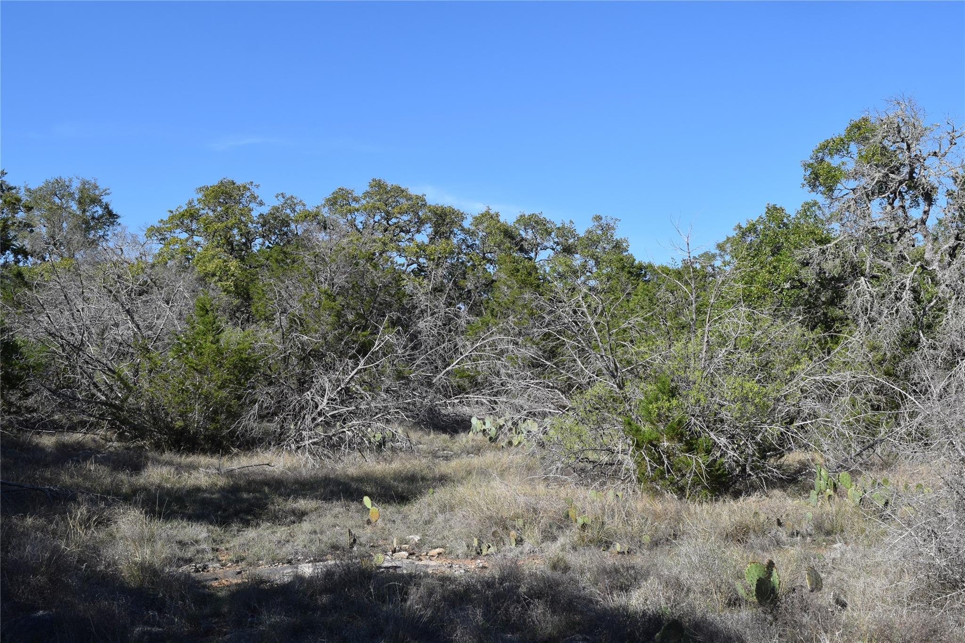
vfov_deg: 36.9
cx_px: 482
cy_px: 322
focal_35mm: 36
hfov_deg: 53.1
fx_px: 965
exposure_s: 1/320
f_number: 9
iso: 200
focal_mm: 24
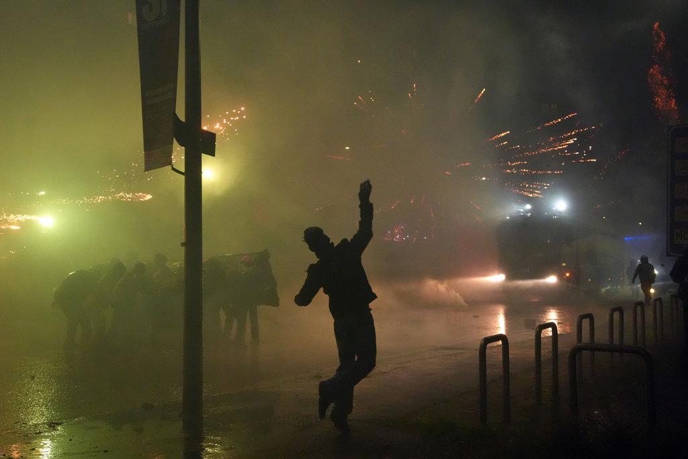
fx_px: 726
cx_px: 344
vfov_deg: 35.1
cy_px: 230
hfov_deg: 50.7
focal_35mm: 38
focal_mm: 38
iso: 10000
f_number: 4.5
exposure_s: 1/320
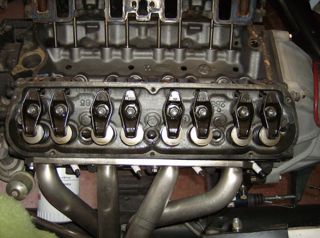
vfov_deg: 39.5
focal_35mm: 36
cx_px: 160
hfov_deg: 51.5
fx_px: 332
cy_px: 119
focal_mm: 6
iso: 200
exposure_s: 1/60
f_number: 2.8
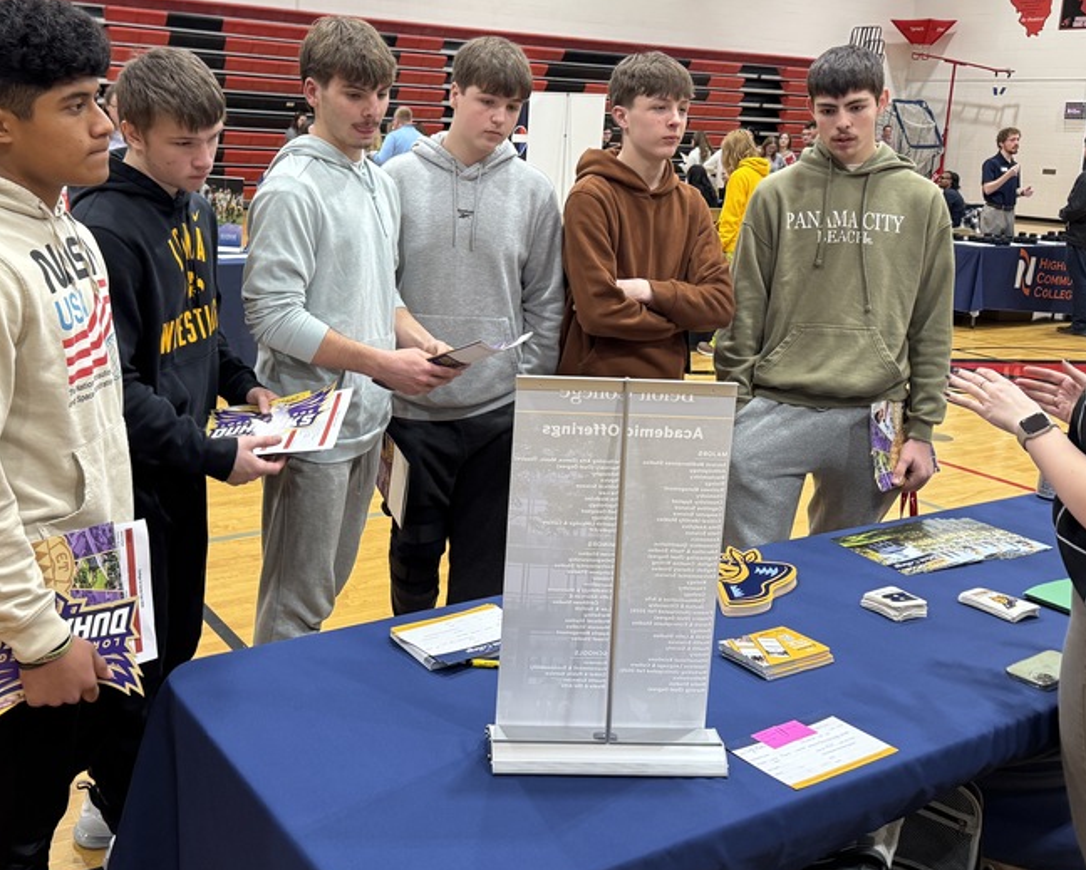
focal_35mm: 37
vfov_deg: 39.9
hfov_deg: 48.9
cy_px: 322
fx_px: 1190
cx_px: 454
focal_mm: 6.76
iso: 200
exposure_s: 1/82
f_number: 1.78
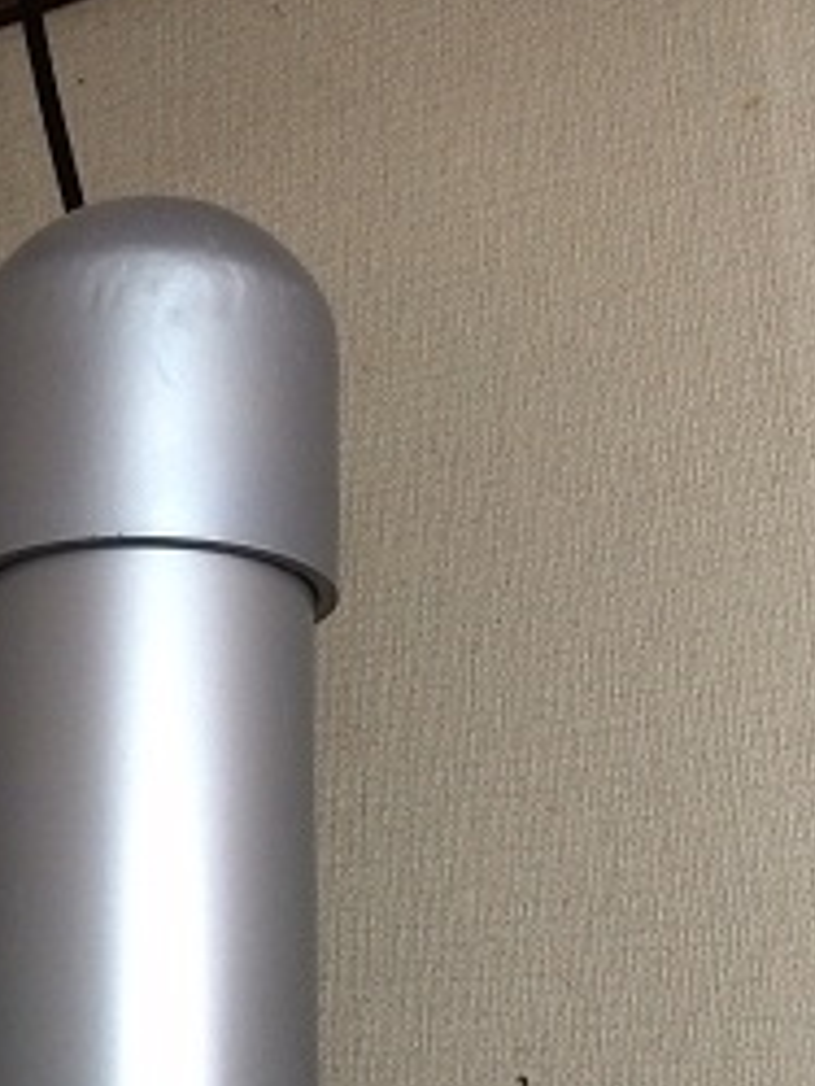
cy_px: 622
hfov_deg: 23.2
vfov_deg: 31.1
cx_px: 122
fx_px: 1945
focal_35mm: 62
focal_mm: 4.15
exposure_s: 1/30
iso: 160
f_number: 2.2
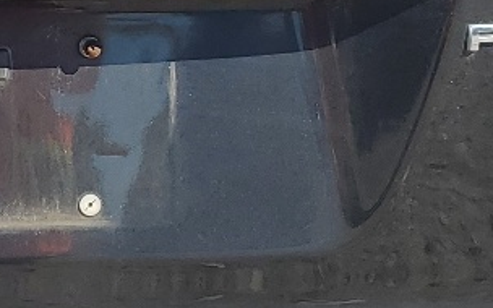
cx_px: -11
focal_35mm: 145
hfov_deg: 14.2
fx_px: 1948
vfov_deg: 9.0
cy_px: 13
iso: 50
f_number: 1.5
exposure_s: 1/2000
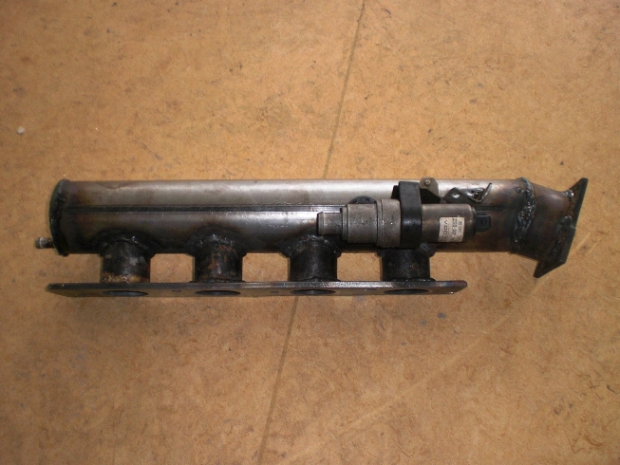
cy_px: 232
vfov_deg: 39.7
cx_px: 310
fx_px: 645
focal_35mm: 36
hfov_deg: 51.3
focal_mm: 6.3
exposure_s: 1/30
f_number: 3.1
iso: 100
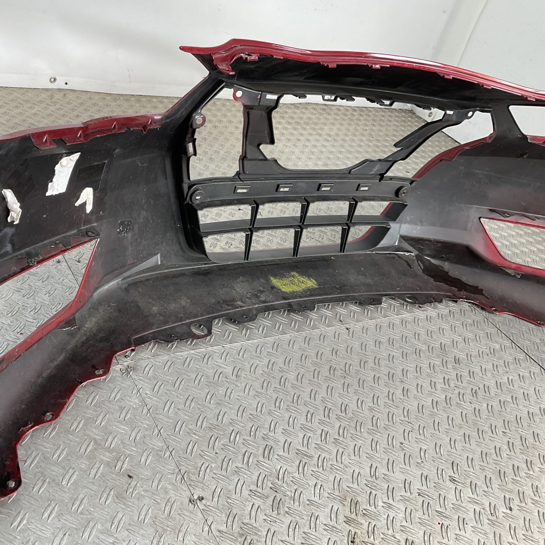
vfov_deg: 47.2
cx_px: 178
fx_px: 623
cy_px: 268
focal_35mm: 35
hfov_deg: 46.4
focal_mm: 3
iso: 16
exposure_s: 1/119
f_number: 1.8
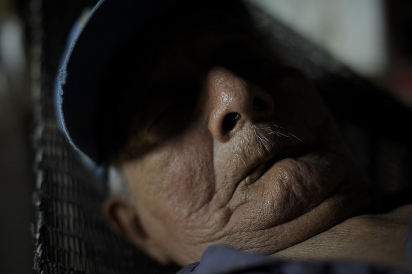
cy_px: 137
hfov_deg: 39.6
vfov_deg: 26.9
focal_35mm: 50
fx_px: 572
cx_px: 206
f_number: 2.5
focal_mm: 50
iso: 250
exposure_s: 1/250
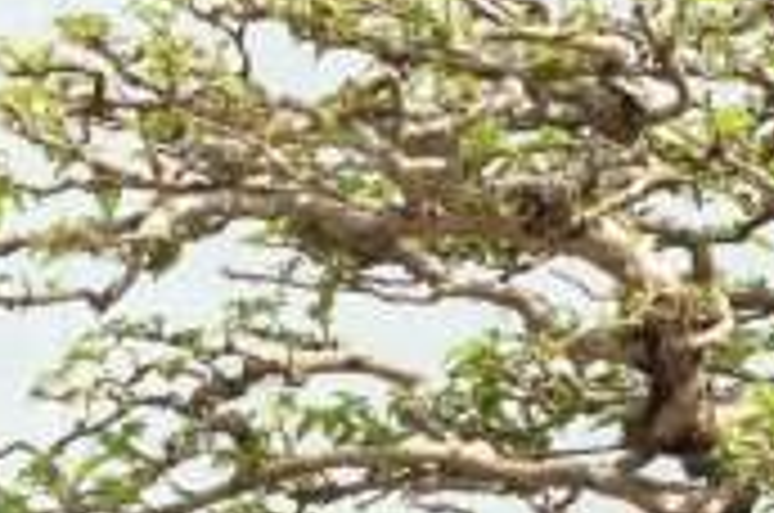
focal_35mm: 138
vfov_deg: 9.4
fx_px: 2961
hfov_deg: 14.9
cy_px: 947
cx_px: 450
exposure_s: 1/1153
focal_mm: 4.12
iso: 50
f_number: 2.4
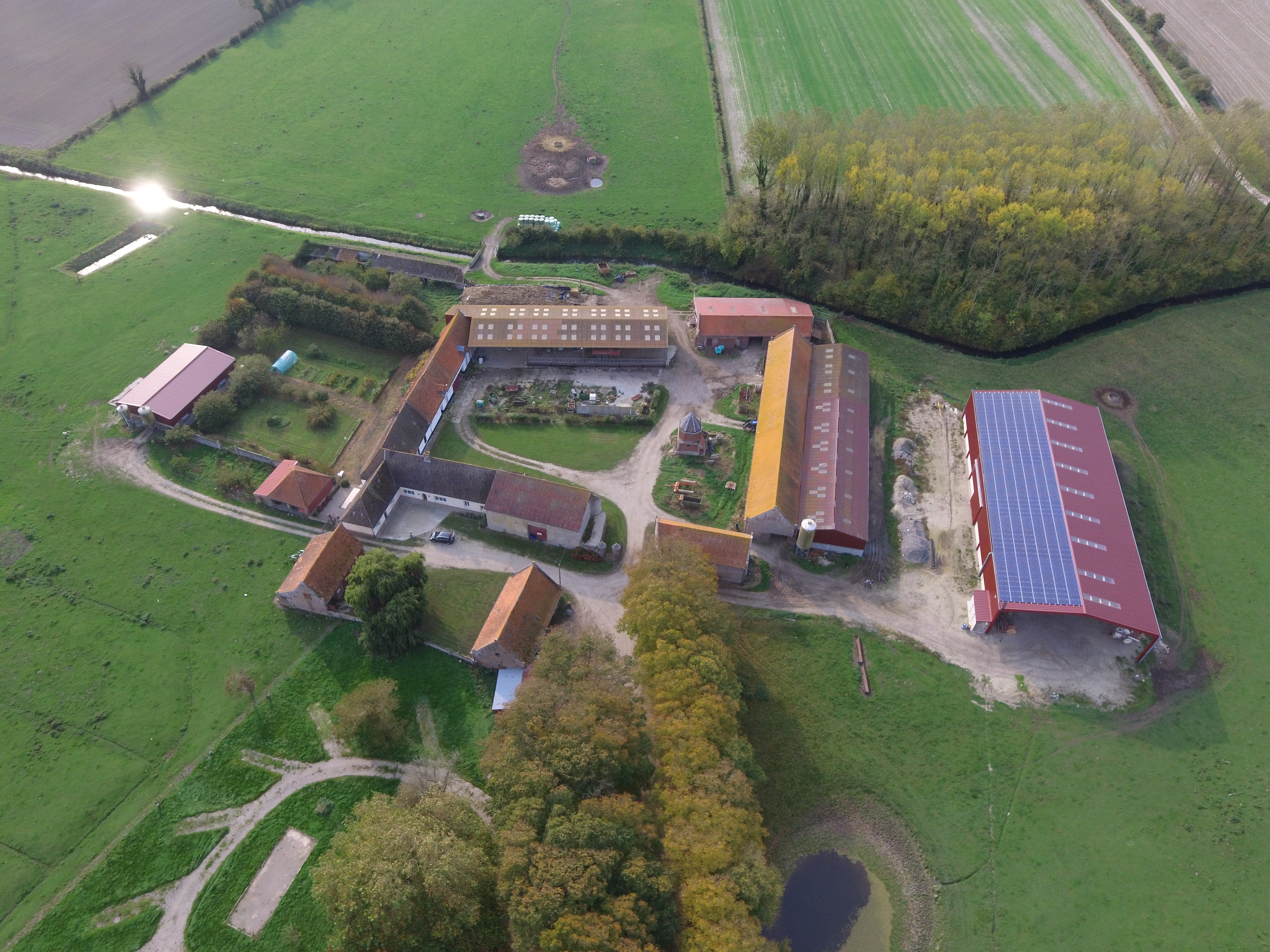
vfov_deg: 66.0
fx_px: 734
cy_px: 476
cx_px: 635
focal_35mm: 20
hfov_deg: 81.7
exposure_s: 1/331
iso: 100
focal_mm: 3.61
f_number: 2.8
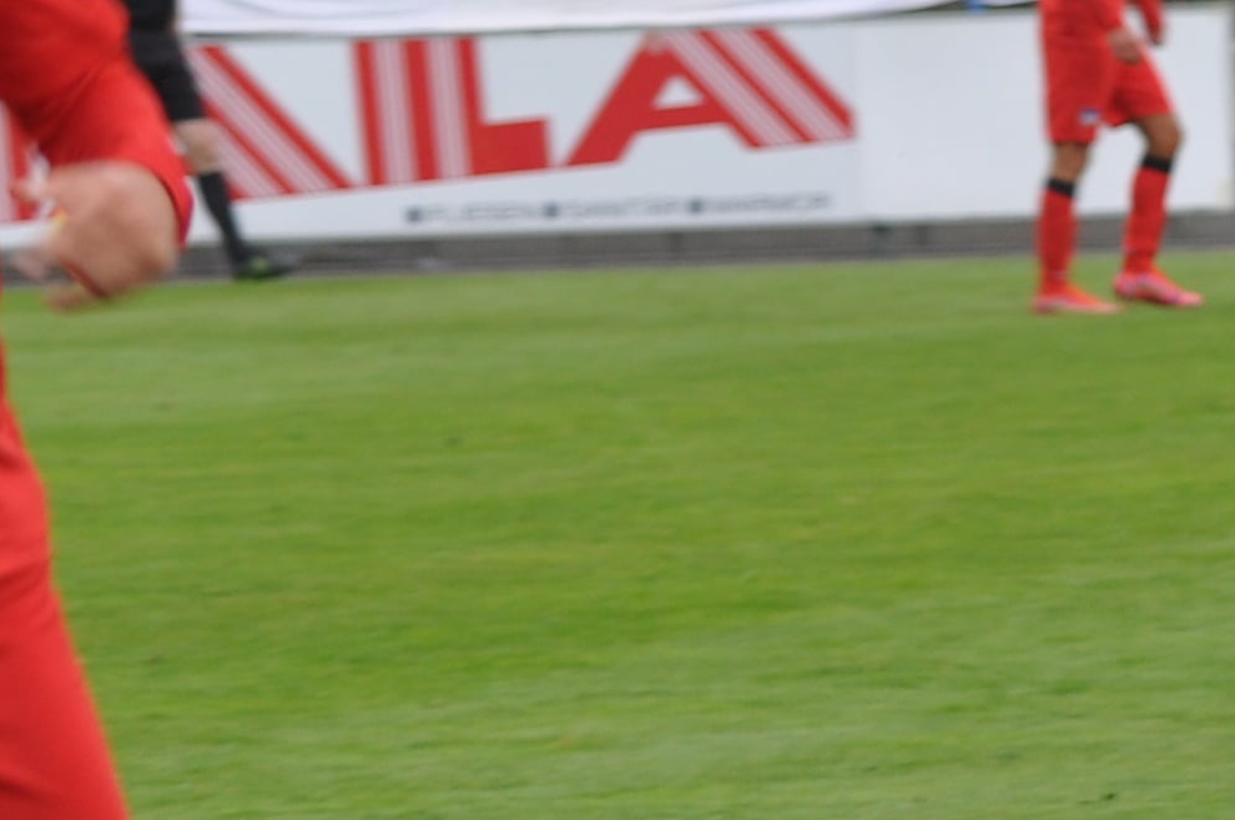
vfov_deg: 2.6
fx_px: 18258
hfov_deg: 3.9
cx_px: 897
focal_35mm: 533
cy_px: 498
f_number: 4.5
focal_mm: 82
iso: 200
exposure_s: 1/125
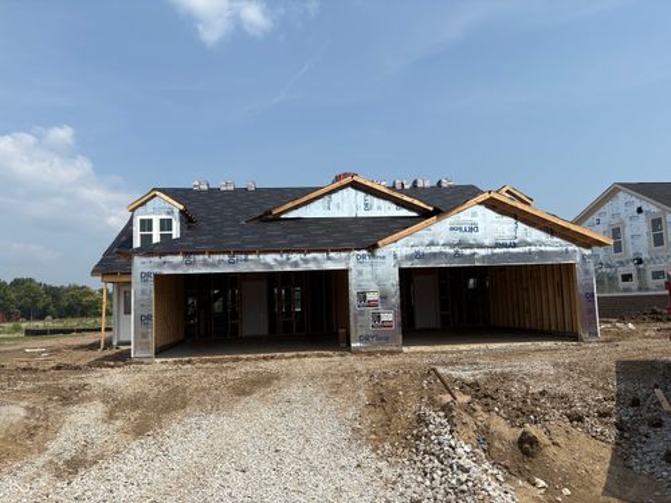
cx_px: 336
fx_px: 504
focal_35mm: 26
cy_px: 252
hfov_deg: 67.3
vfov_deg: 53.1
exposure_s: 1/6329
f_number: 1.6
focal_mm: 5.96
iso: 50
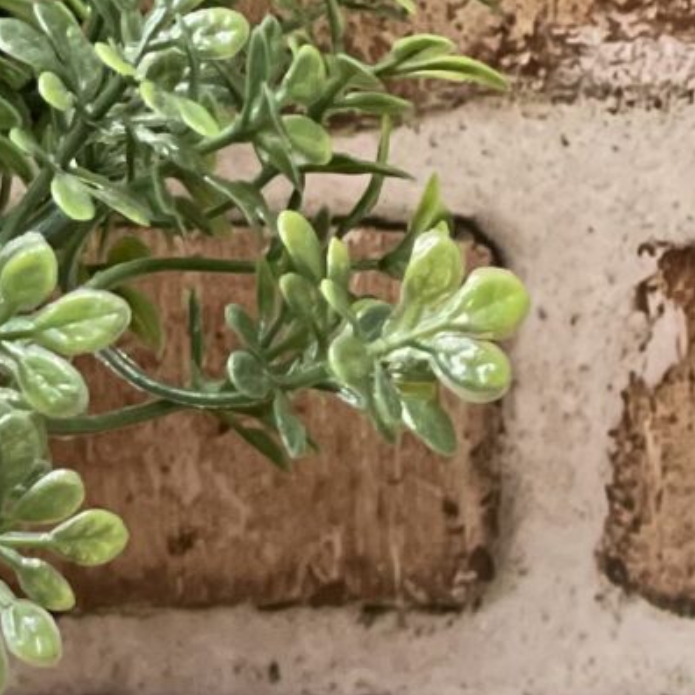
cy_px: 1399
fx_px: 6746
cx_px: -326
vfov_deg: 5.8
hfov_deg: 5.8
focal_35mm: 297
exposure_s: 1/120
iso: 250
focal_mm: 6
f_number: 2
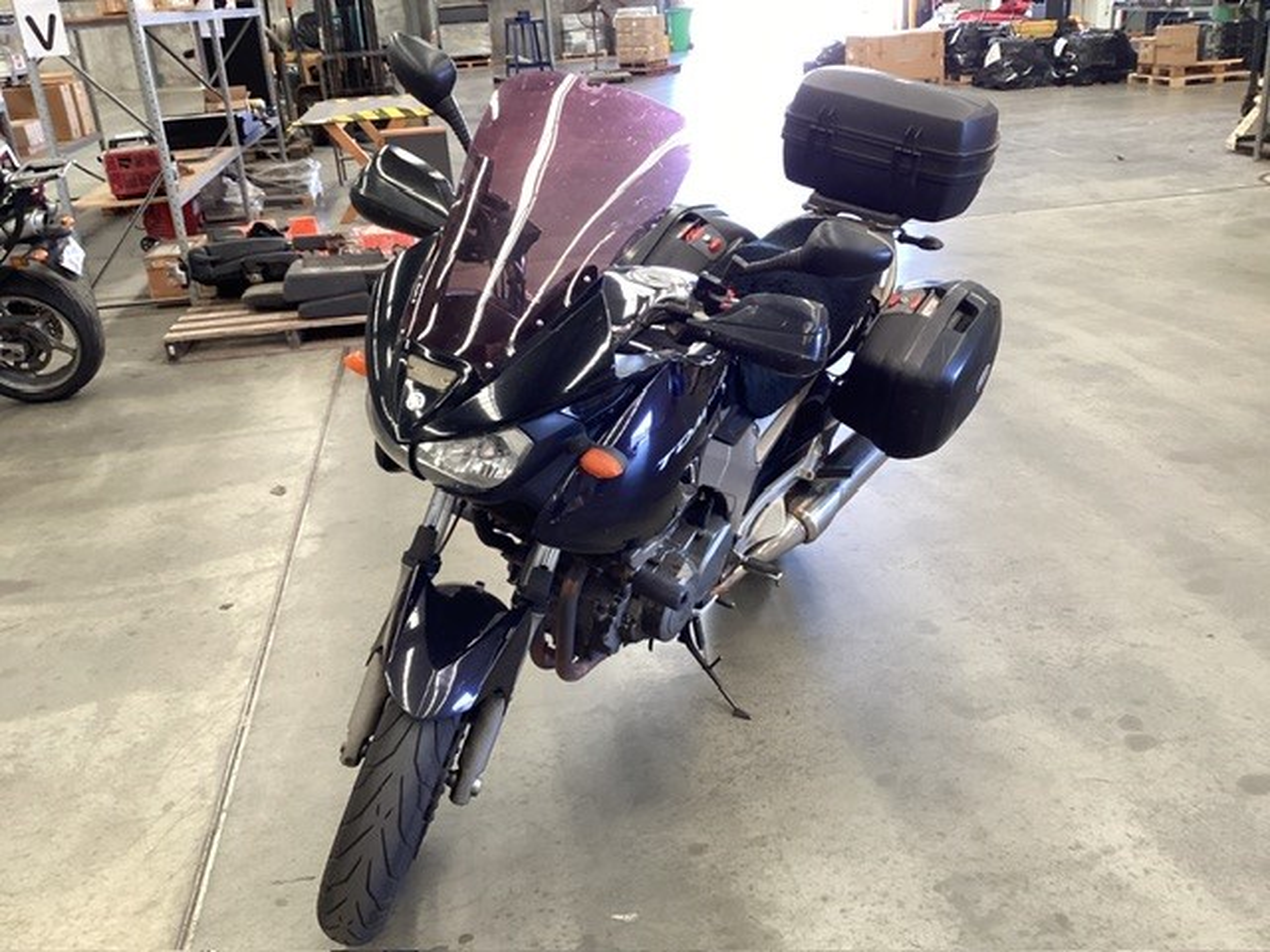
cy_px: 476
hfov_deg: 58.4
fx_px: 1137
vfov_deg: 45.4
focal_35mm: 31
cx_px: 635
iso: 100
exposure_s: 1/60
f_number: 2.4
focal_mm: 3.3
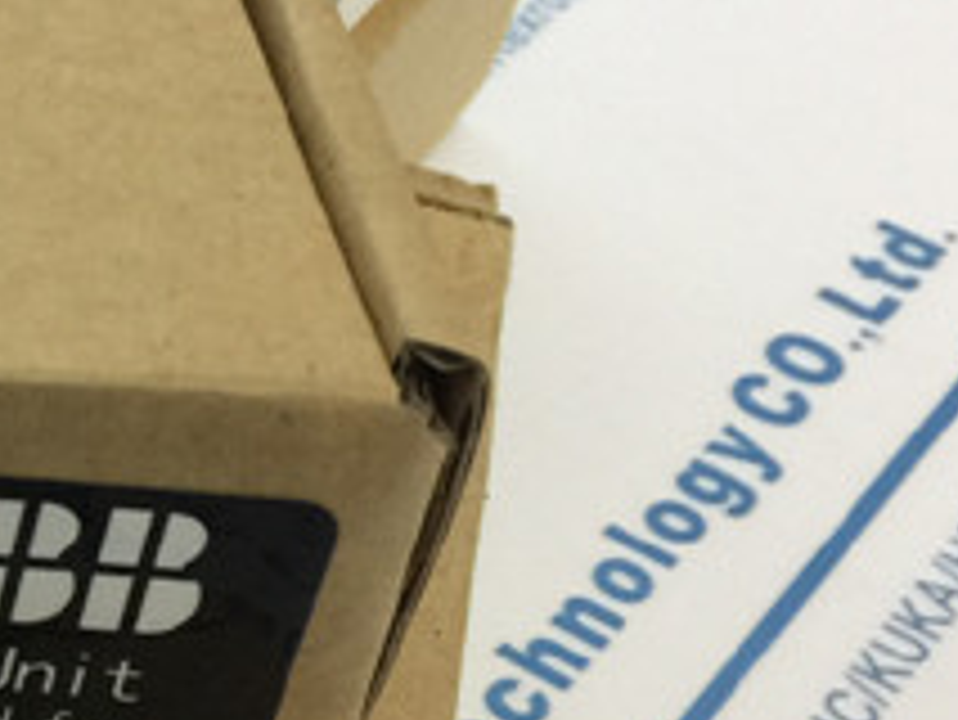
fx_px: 3018
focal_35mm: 109
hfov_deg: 15.8
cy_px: 374
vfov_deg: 13.6
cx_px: -670
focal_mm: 4.15
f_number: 2.2
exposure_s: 1/17
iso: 50
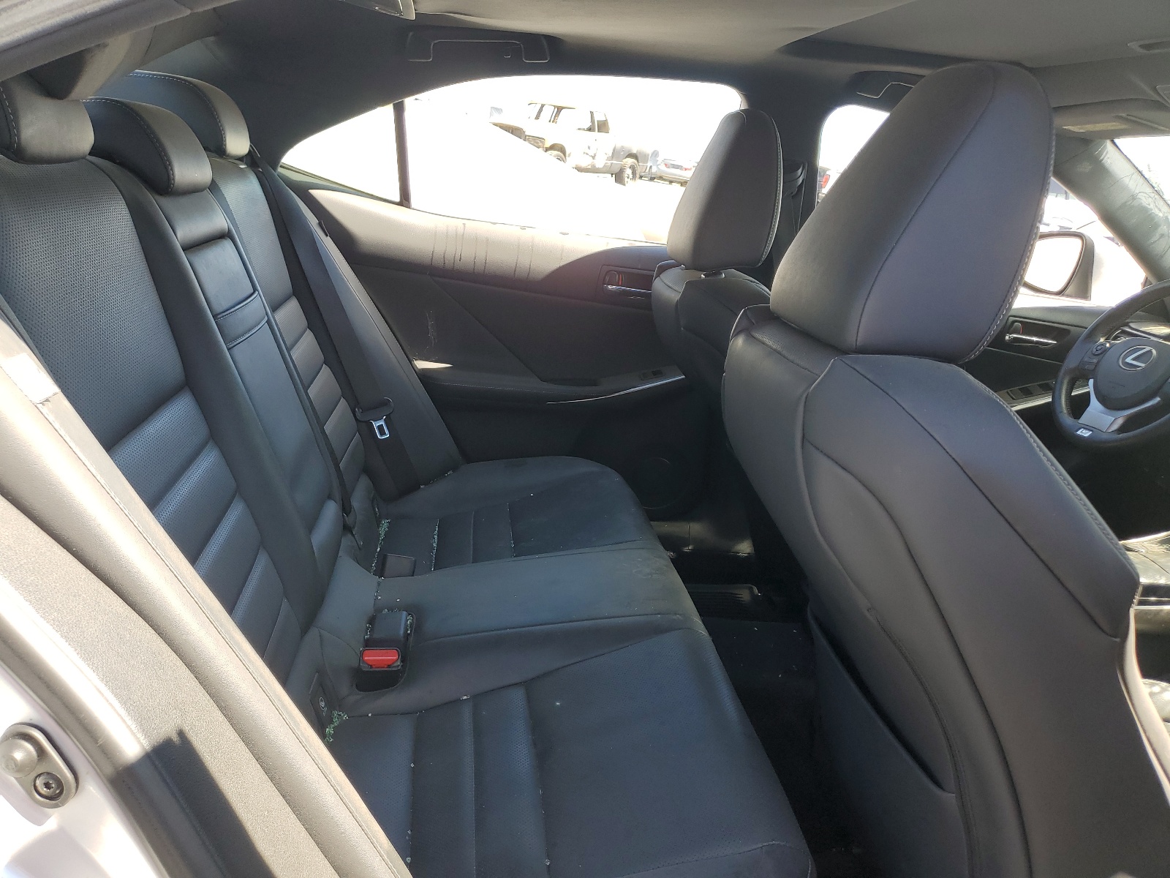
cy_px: 439
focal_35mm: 26
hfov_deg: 67.3
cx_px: 585
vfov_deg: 53.1
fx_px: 879
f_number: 1.5
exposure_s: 1/345
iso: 50
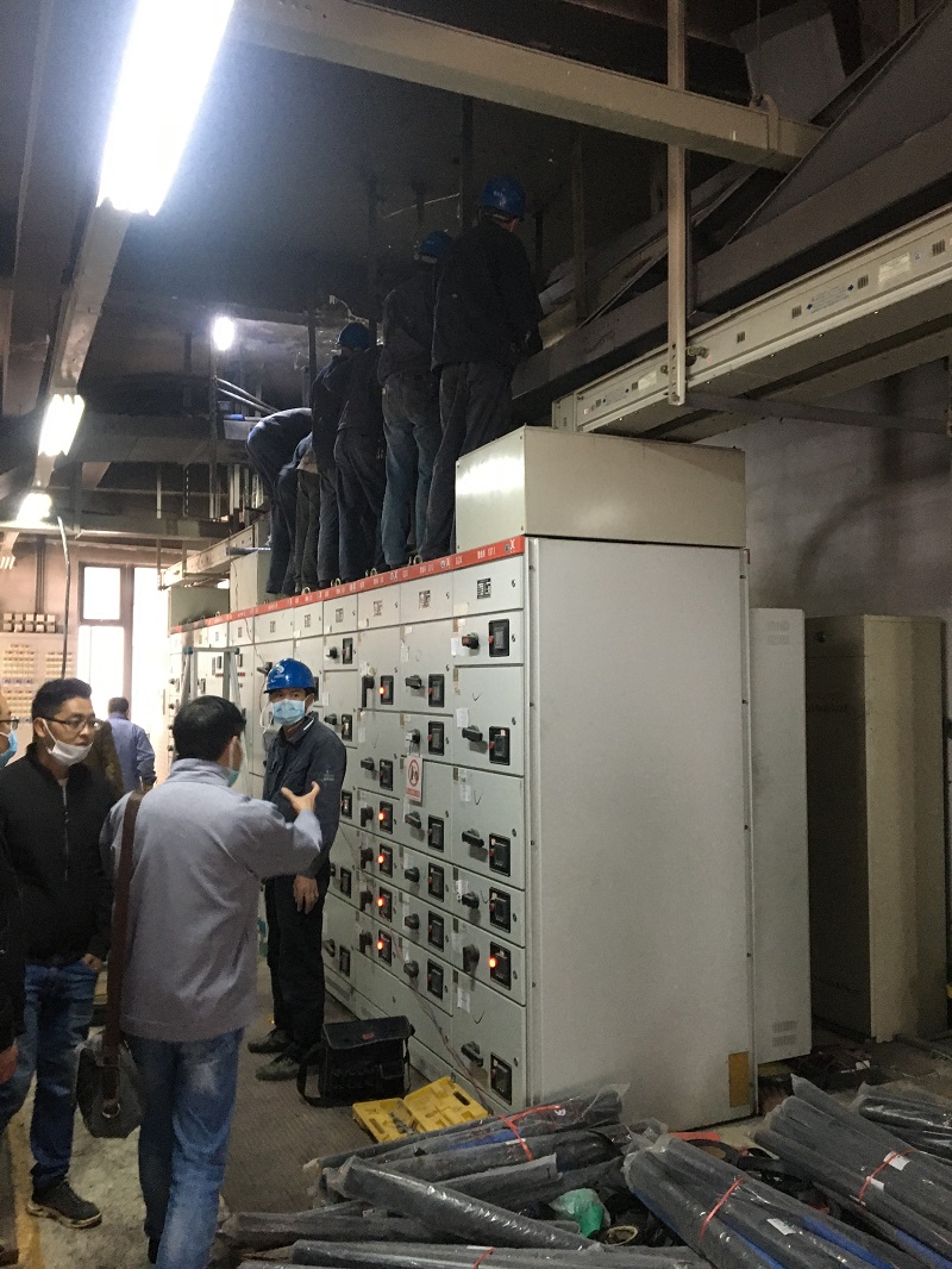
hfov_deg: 48.2
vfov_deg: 61.6
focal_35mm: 29
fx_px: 1063
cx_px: 476
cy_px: 634
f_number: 2.2
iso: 200
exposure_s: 1/17
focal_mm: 4.15
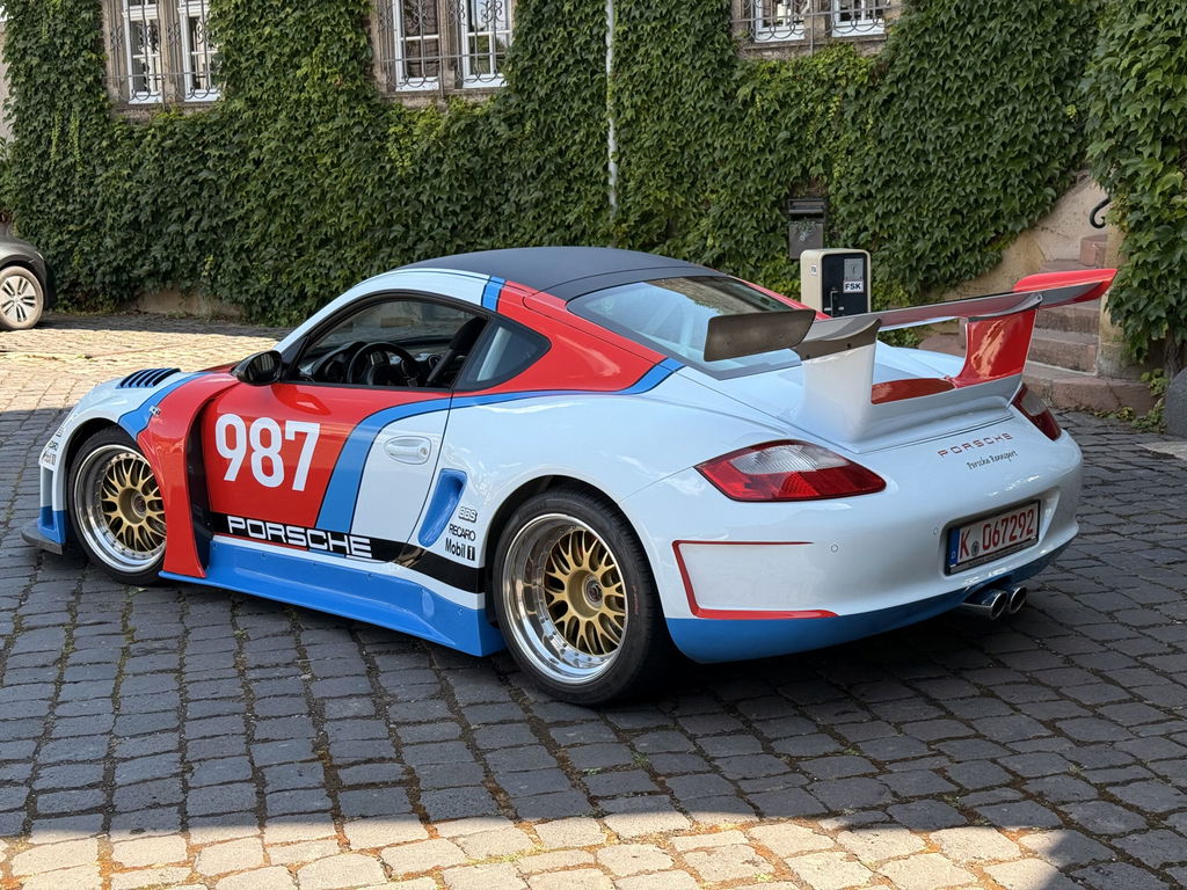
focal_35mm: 48
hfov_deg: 39.7
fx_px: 1646
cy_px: 445
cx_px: 594
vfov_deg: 30.3
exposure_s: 1/1285
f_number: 1.78
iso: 100
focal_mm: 6.76
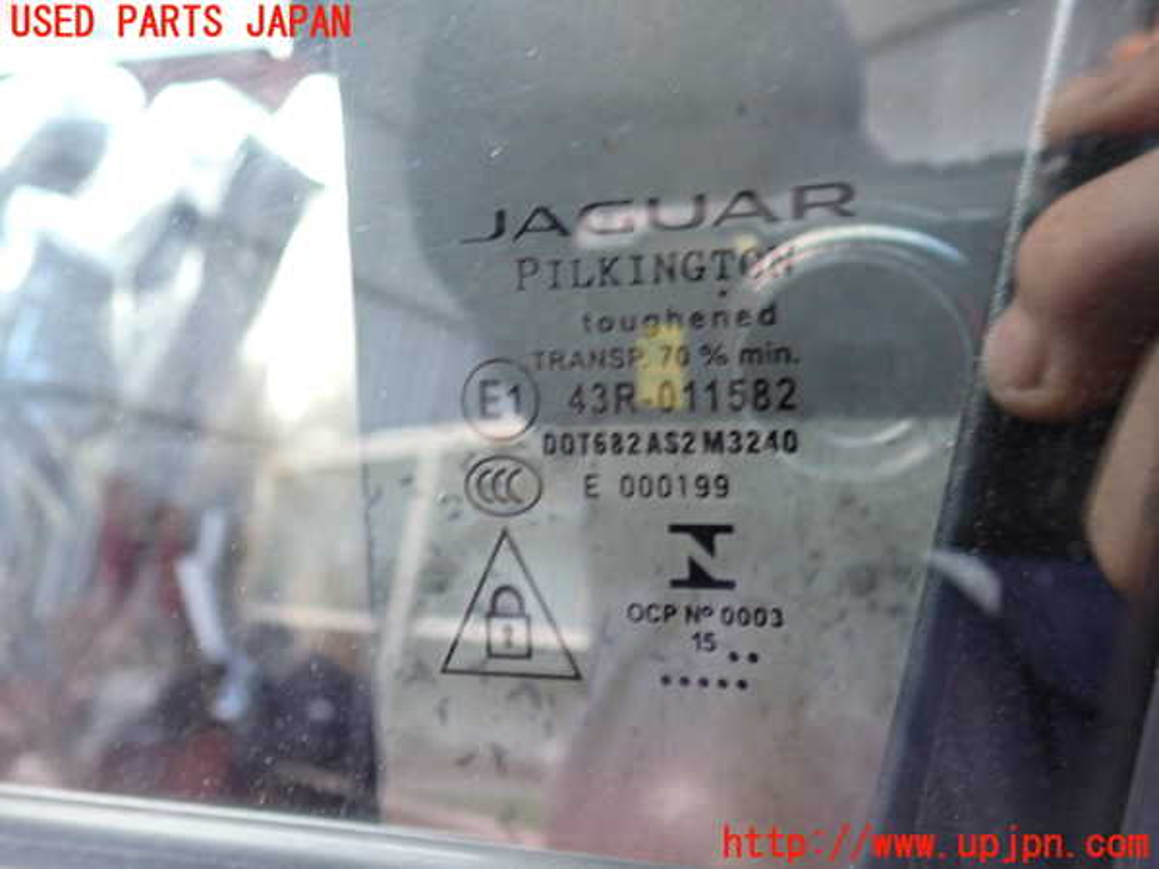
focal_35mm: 30
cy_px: 434
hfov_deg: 60.0
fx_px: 1004
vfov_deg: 46.8
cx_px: 580
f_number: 2.3
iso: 320
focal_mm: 5.4
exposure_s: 1/30
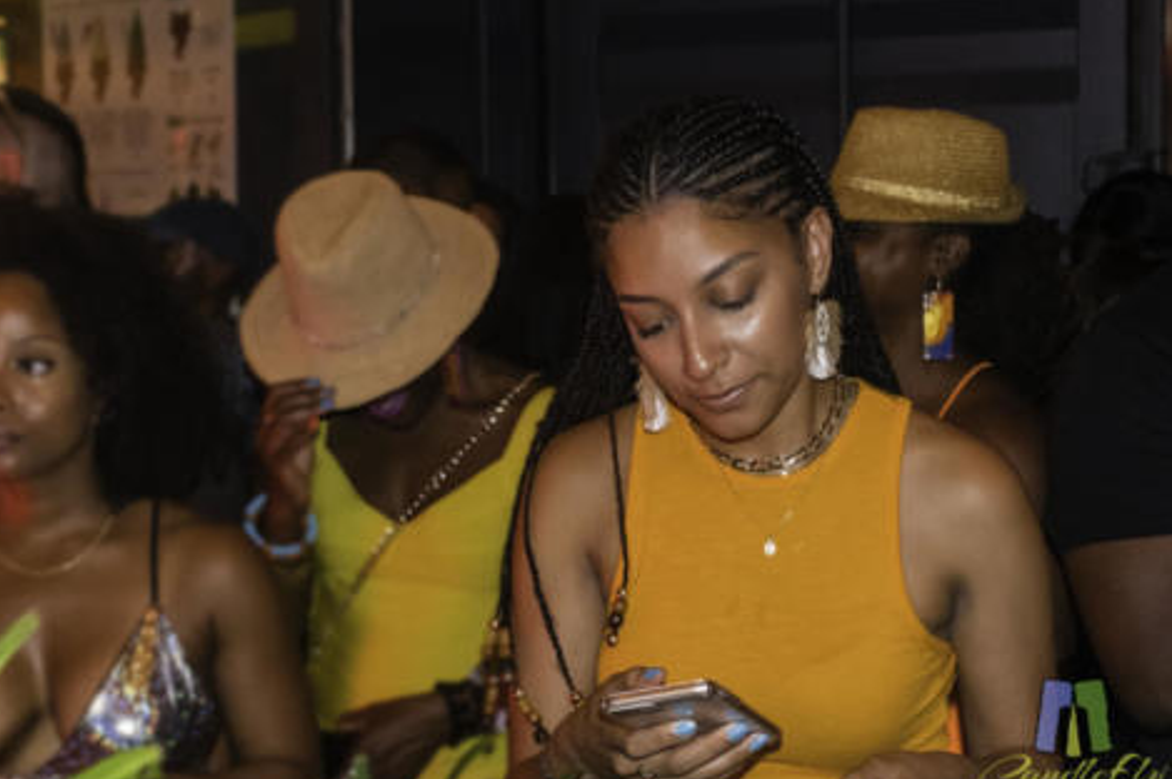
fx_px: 2082
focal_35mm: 64
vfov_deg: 21.2
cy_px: 391
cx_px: 565
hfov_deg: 31.4
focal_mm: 40
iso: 6400
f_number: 4.5
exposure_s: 1/60
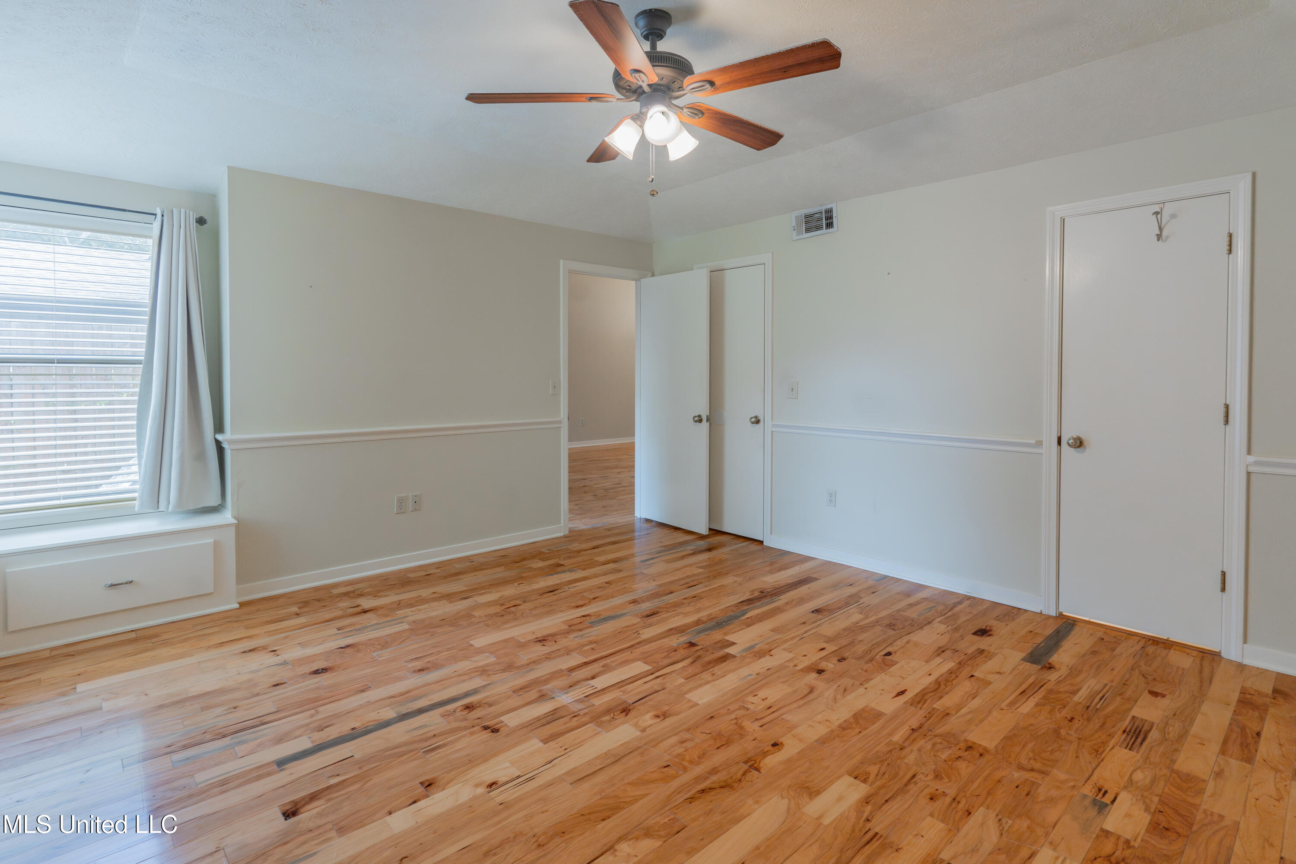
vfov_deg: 70.4
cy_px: 432
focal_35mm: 17
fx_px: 612
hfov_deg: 93.3
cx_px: 648
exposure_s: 1/40
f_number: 5.6
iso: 640
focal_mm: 17
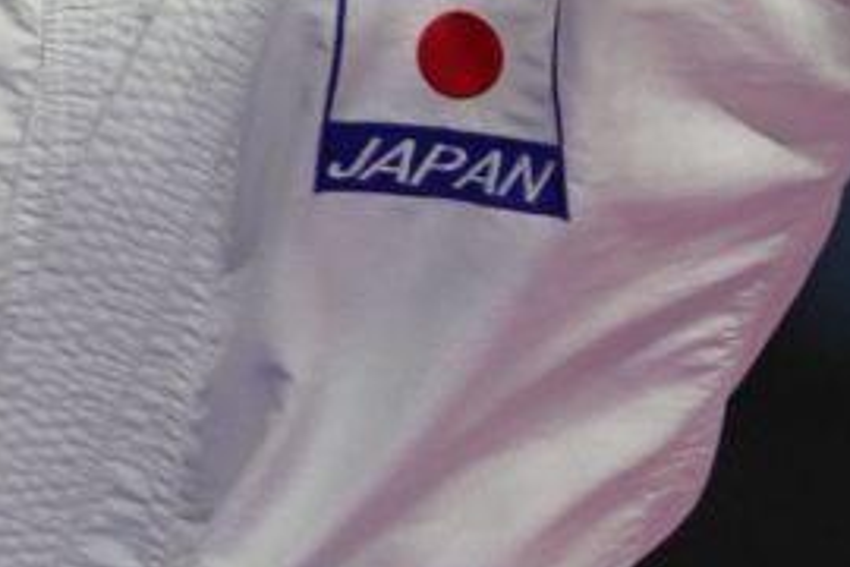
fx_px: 46392
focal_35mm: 1965
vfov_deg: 0.7
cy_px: 91
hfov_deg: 1.0
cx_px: 579
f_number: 2.8
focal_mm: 197
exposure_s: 1/1000
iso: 1250
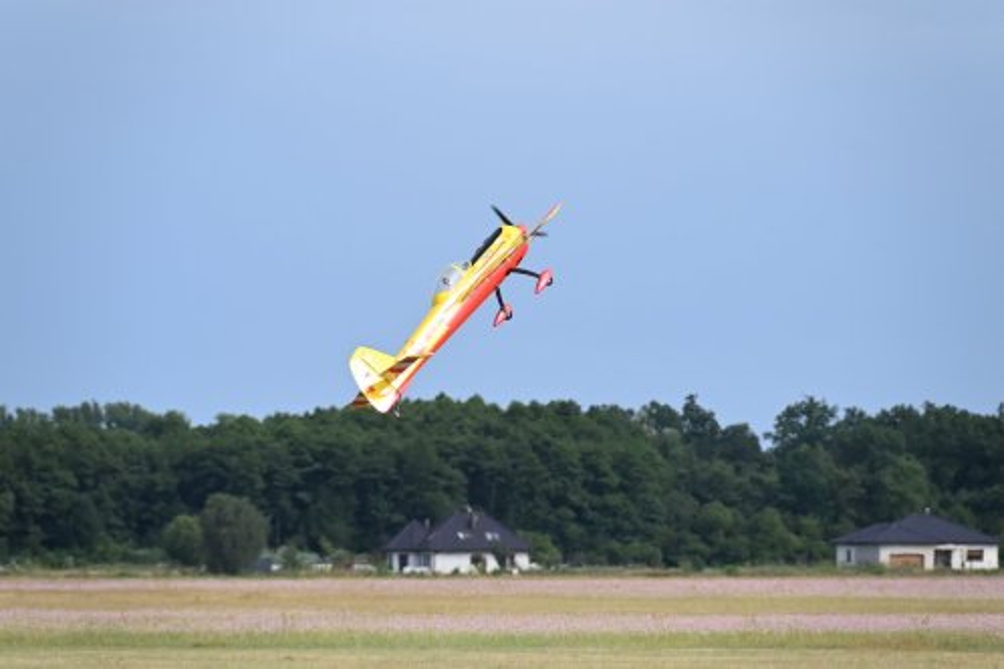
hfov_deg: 6.9
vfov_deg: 4.6
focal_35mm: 300
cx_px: 502
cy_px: 334
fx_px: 8366
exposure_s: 1/2500
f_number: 6.3
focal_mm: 200
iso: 640
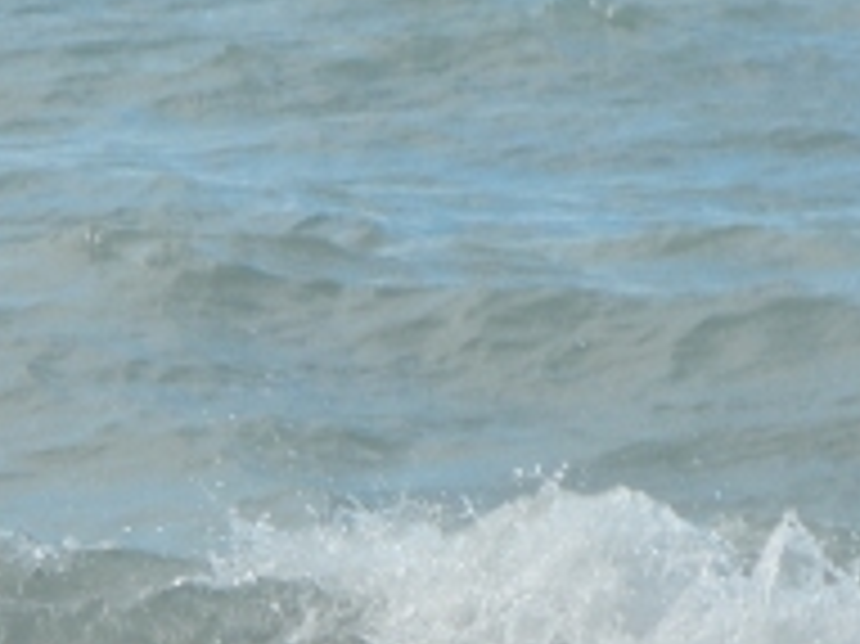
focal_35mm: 440
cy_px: 968
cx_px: 239
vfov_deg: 3.4
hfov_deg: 4.5
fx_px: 10924
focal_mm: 25
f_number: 4.8
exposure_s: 1/400
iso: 125
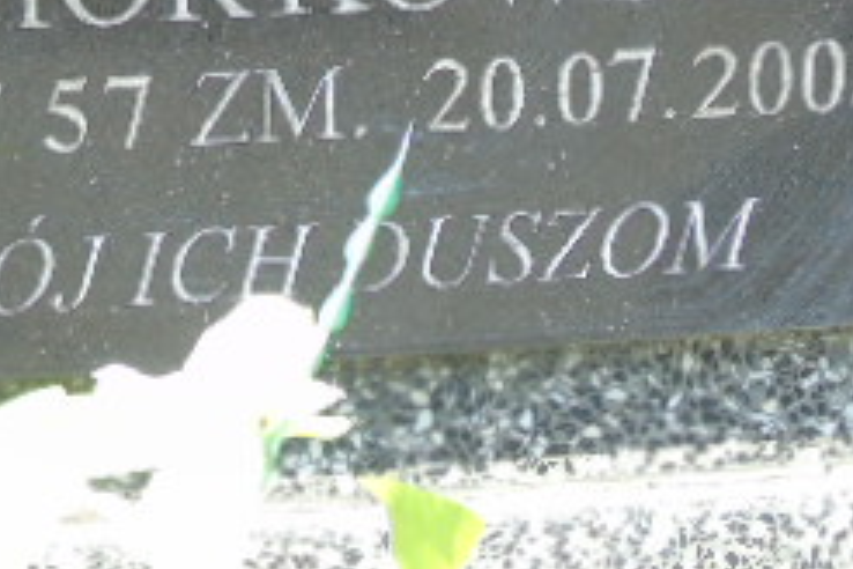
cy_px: -257
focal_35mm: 385
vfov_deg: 3.6
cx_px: 208
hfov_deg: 5.4
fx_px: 9122
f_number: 4.7
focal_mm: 25
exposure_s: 1/125
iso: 100
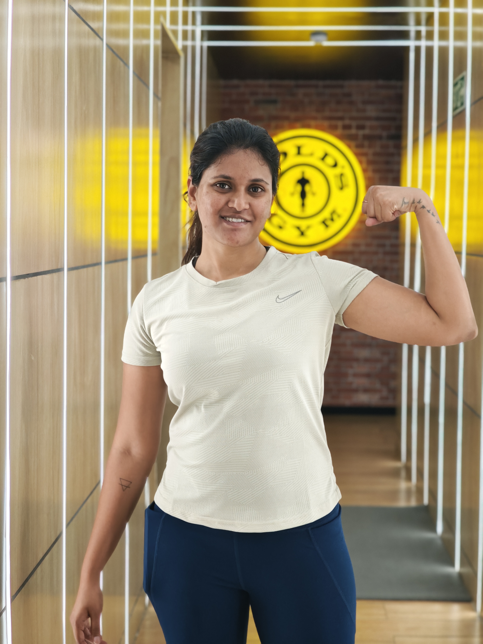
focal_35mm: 70
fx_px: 1302
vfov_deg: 27.8
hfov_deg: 21.0
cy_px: 322
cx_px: 242
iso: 100
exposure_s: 1/100
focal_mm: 11.5
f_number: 1.8
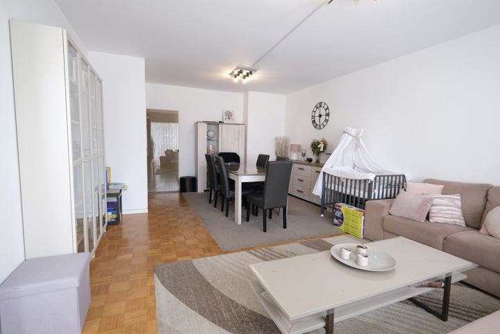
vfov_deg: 70.4
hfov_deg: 93.3
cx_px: 250
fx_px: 236
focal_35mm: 17
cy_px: 167
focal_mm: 11
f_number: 4
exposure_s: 1/30
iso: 1250
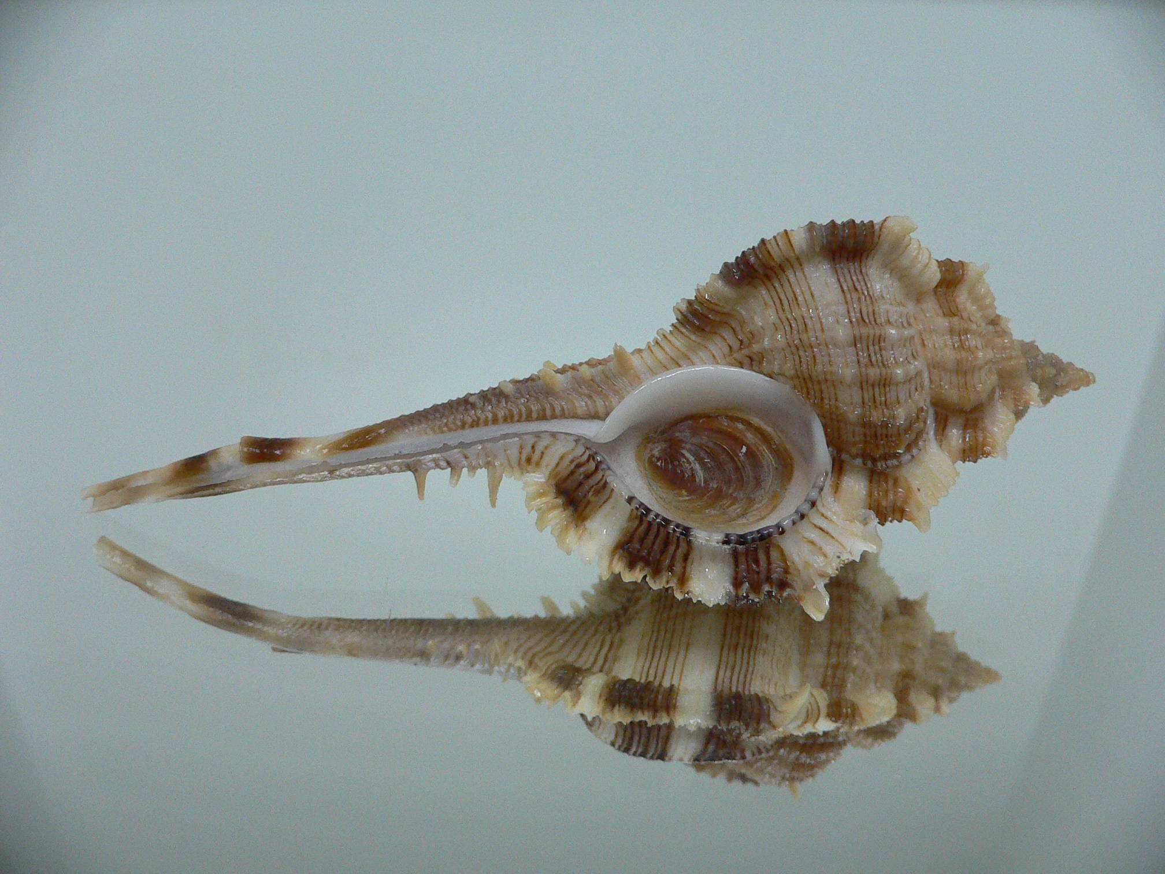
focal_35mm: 35
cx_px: 582
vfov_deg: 40.7
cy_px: 437
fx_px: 1178
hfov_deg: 52.6
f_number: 2.8
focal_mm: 4.6
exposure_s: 1/60
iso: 200
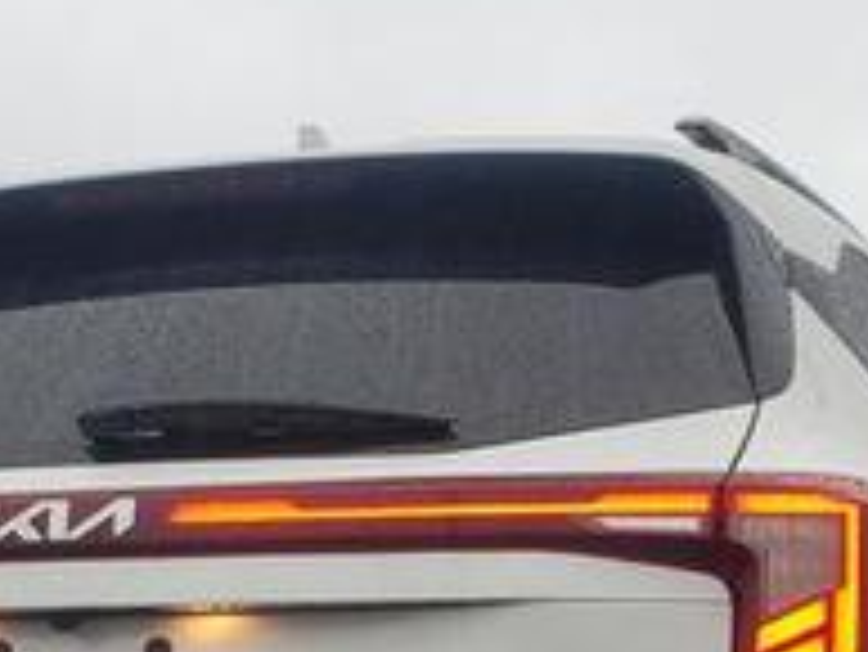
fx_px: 1706
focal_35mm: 68
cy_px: 787
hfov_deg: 28.5
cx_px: 333
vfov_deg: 20.2
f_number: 2.4
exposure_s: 1/73
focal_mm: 4.3
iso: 50
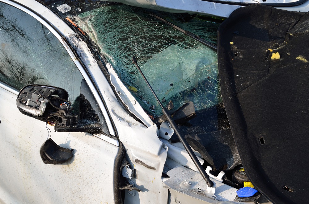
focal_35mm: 45
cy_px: 102
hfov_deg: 43.7
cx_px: 154
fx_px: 385
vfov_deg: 29.7
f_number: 8
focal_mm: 30
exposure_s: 1/250
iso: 100
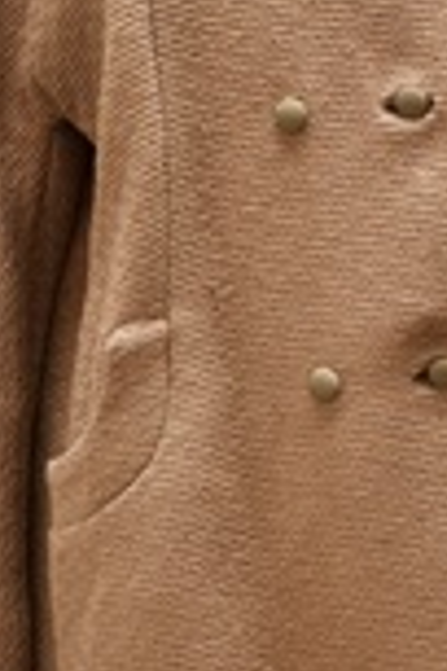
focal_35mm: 176
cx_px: 324
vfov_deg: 11.7
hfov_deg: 7.8
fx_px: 3278
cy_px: 447
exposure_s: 1/80
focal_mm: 40
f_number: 4.5
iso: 800
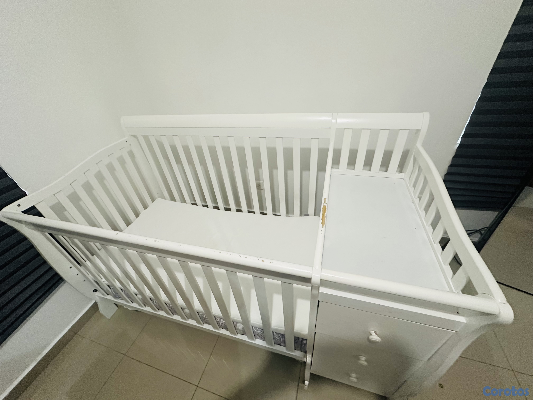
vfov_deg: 85.7
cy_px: 200
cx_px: 266
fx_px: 216
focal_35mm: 14
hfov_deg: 102.1
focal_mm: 2.22
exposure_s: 1/60
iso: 400
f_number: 2.2
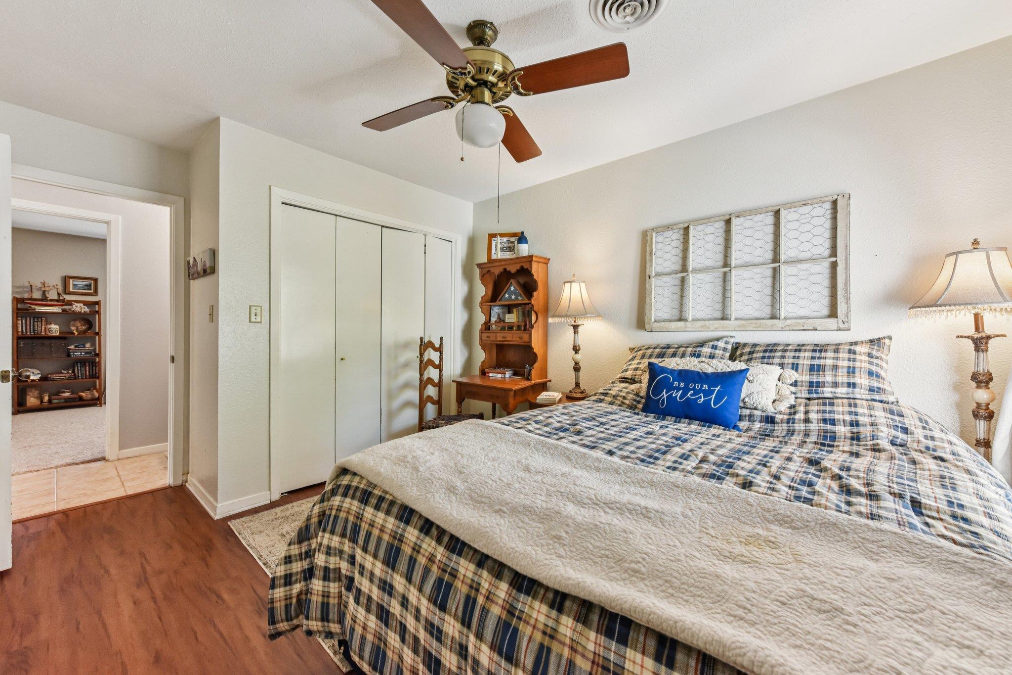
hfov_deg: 104.3
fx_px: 393
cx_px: 506
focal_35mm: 14
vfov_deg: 81.2
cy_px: 338
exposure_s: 1/15
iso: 800
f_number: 8
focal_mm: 14
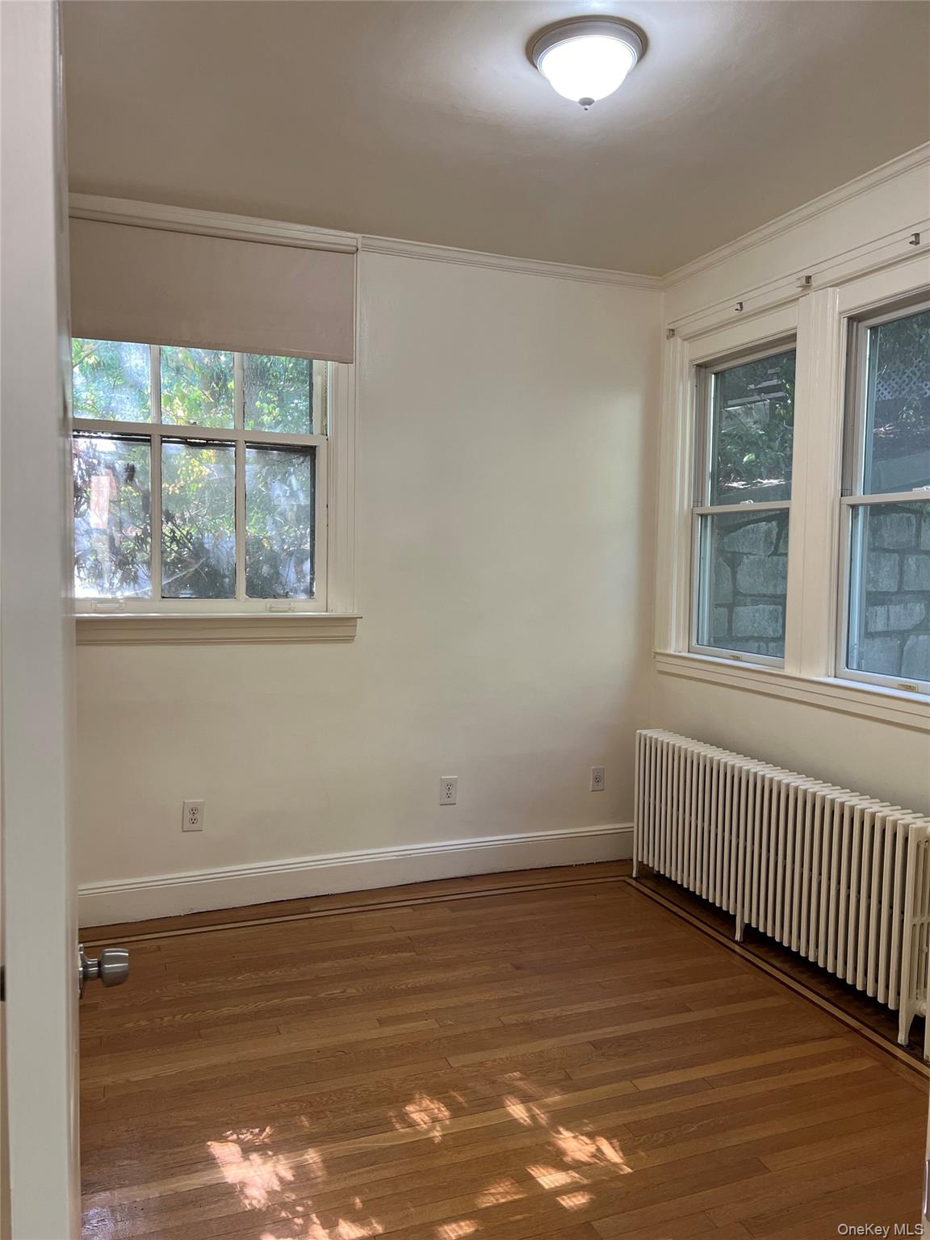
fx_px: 931
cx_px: 465
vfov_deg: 67.3
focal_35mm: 26
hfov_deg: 53.1
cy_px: 620
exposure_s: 1/105
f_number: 1.5
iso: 125
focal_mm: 5.7
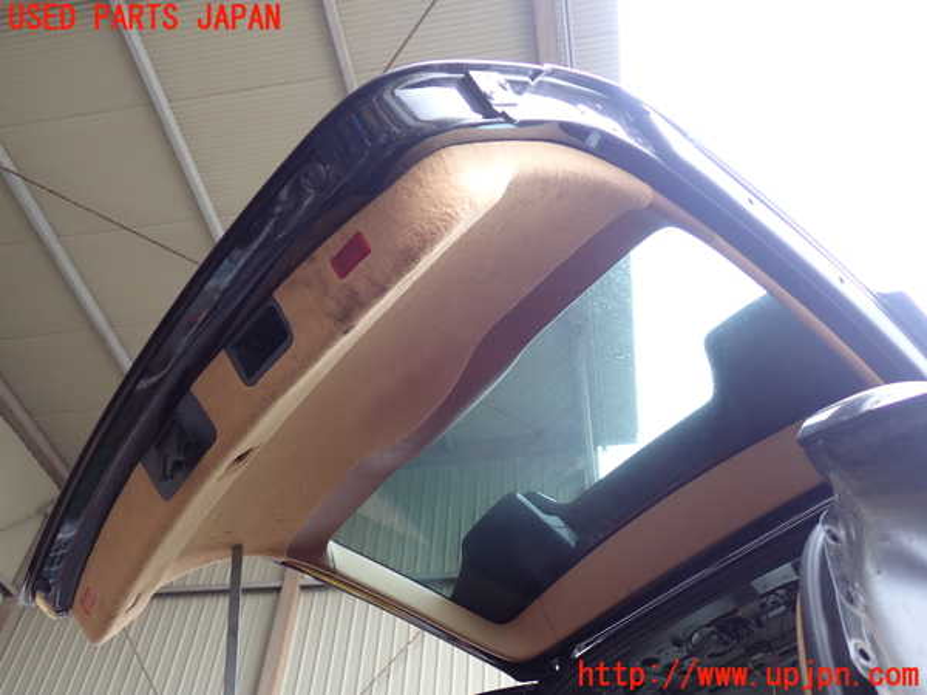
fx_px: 803
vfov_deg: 46.8
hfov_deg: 60.0
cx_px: 464
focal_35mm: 30
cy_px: 348
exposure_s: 1/30
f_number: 2.3
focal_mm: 5.4
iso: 200
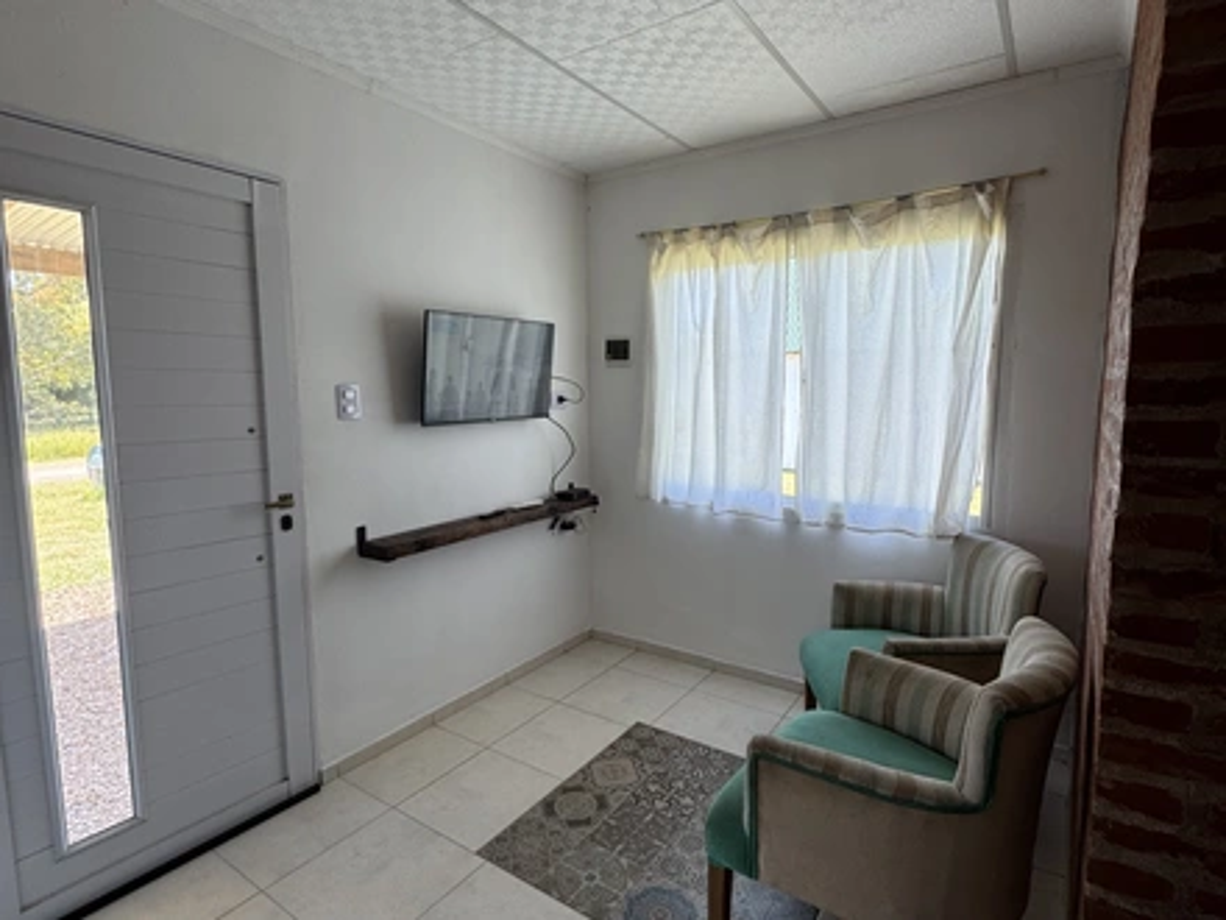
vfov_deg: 85.7
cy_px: 460
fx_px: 496
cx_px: 613
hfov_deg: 102.1
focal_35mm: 14
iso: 50
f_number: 2.2
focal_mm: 2.22
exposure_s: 1/99
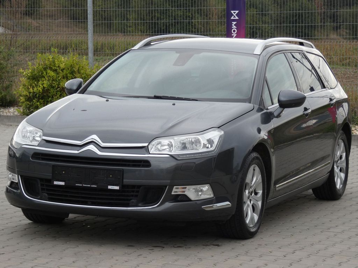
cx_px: 179
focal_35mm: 128
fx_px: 1324
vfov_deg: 11.6
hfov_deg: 15.4
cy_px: 134
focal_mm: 22.9
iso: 100
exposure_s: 1/80
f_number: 5.6
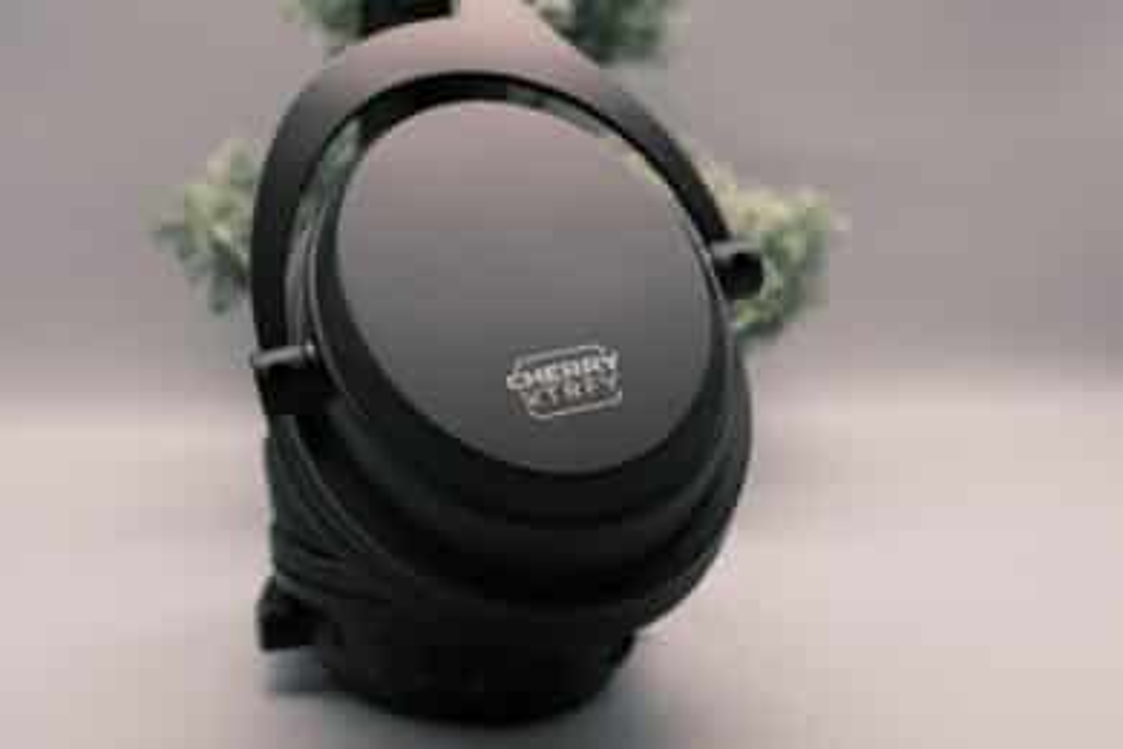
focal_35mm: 42
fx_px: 1310
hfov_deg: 46.4
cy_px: 374
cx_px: 562
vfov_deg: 31.9
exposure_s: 1/100
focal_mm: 27.9
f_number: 5
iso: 320
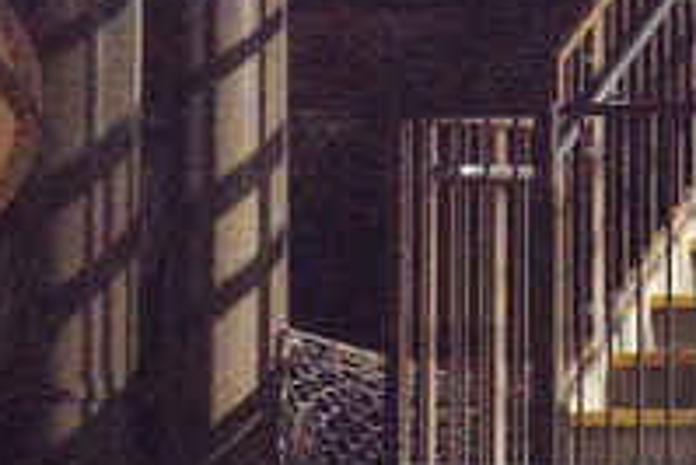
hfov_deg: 3.8
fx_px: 10563
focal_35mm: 546
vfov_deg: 2.5
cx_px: 713
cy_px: -178
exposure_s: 1/200
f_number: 4
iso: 12800
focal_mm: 85
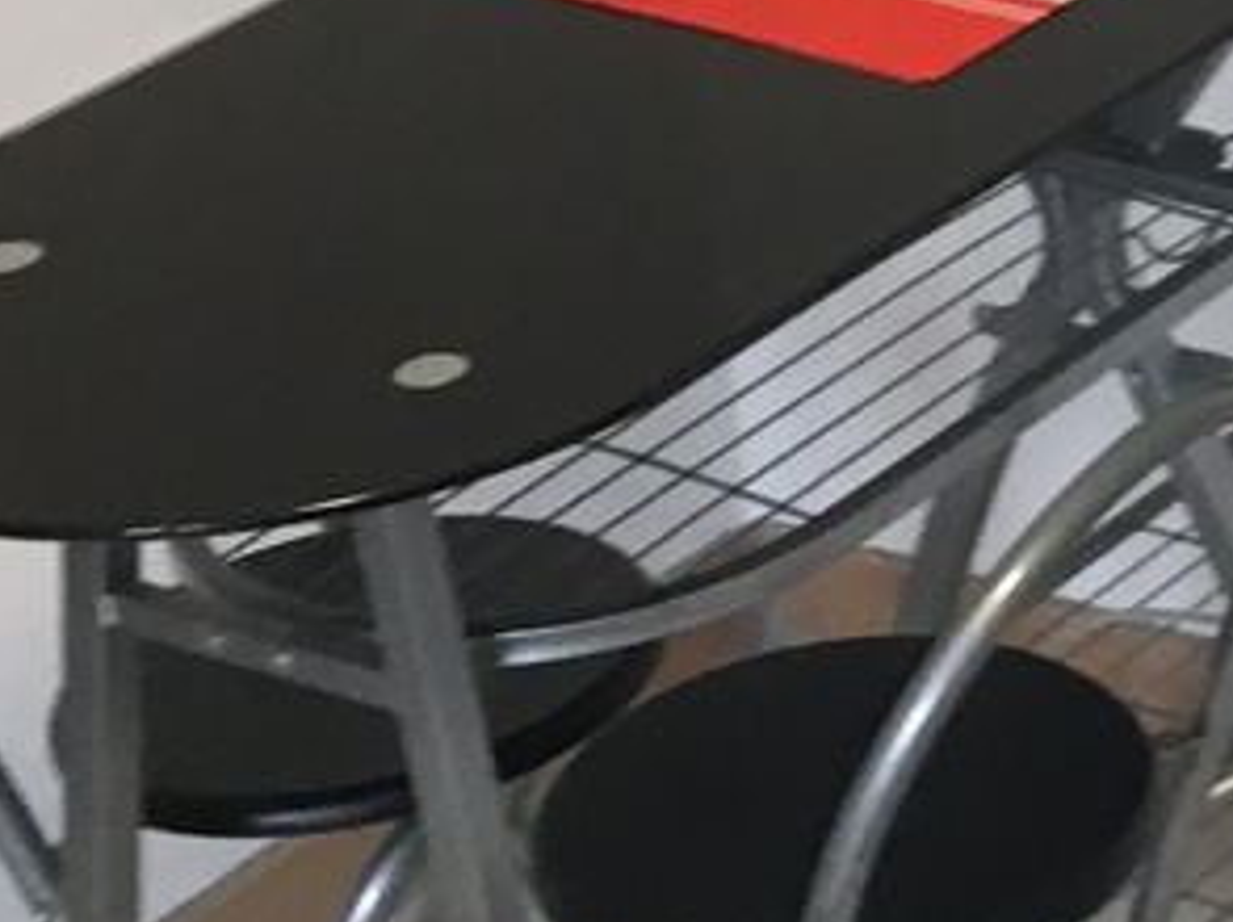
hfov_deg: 11.5
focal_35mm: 158
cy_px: -469
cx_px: 2307
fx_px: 5623
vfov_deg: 9.1
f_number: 2.2
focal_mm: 4.15
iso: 100
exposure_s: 1/33
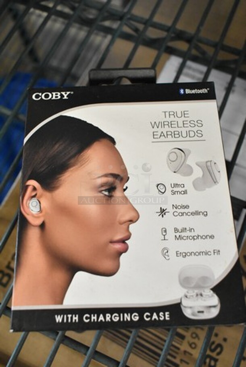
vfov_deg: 59.4
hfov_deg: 41.8
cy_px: 184
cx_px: 123
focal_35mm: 32
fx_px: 322
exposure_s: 1/125
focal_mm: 21
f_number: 5.6
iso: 4500
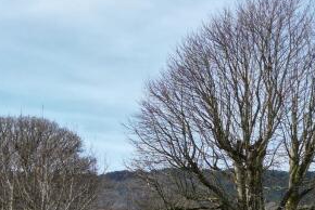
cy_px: 235
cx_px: 237
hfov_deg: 22.9
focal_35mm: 88
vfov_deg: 15.1
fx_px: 771
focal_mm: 6.72
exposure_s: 1/3000
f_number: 1.7
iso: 130
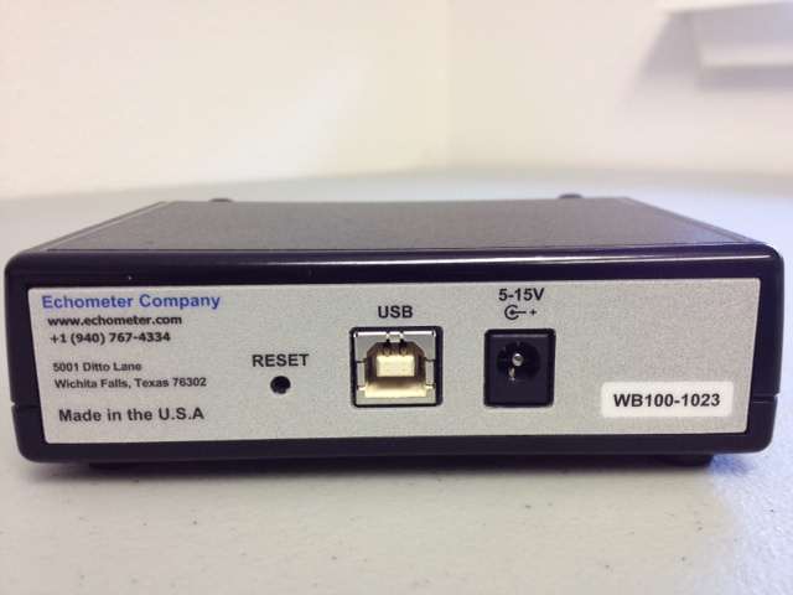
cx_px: 396
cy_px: 298
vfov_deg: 40.7
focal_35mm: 35
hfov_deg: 52.6
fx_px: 802
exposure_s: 1/20
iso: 80
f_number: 2.4
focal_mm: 4.28
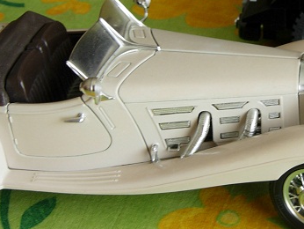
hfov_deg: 18.5
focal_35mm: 104
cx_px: 281
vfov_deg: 14.2
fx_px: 914
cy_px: 84
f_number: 2.7
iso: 50
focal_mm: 7.5
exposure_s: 1/34.8
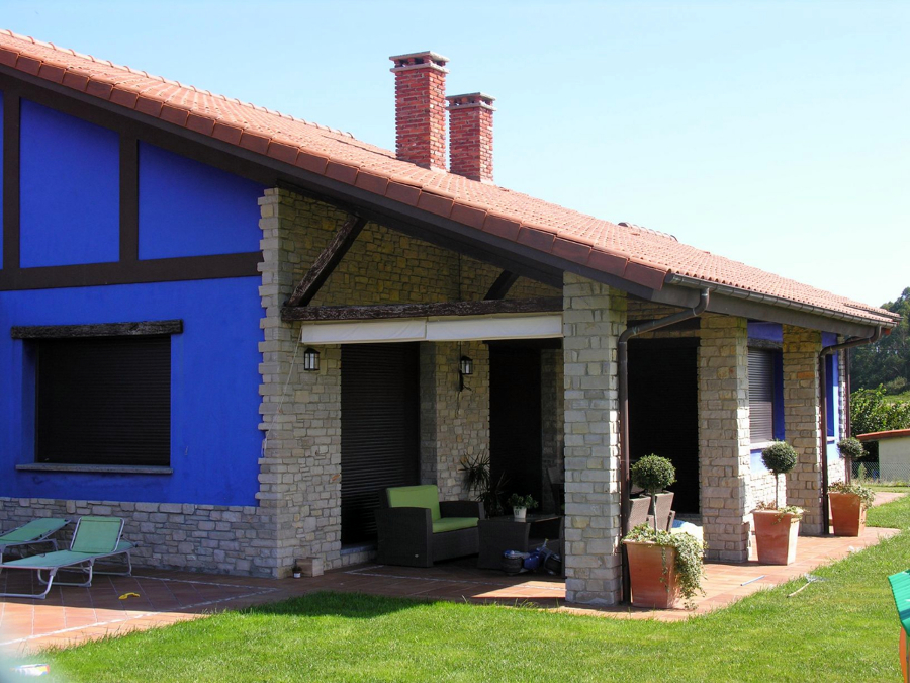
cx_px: 455
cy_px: 342
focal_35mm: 54
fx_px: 1420
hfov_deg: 35.5
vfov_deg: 27.0
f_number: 5.5
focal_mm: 13.8
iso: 50
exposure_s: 1/122
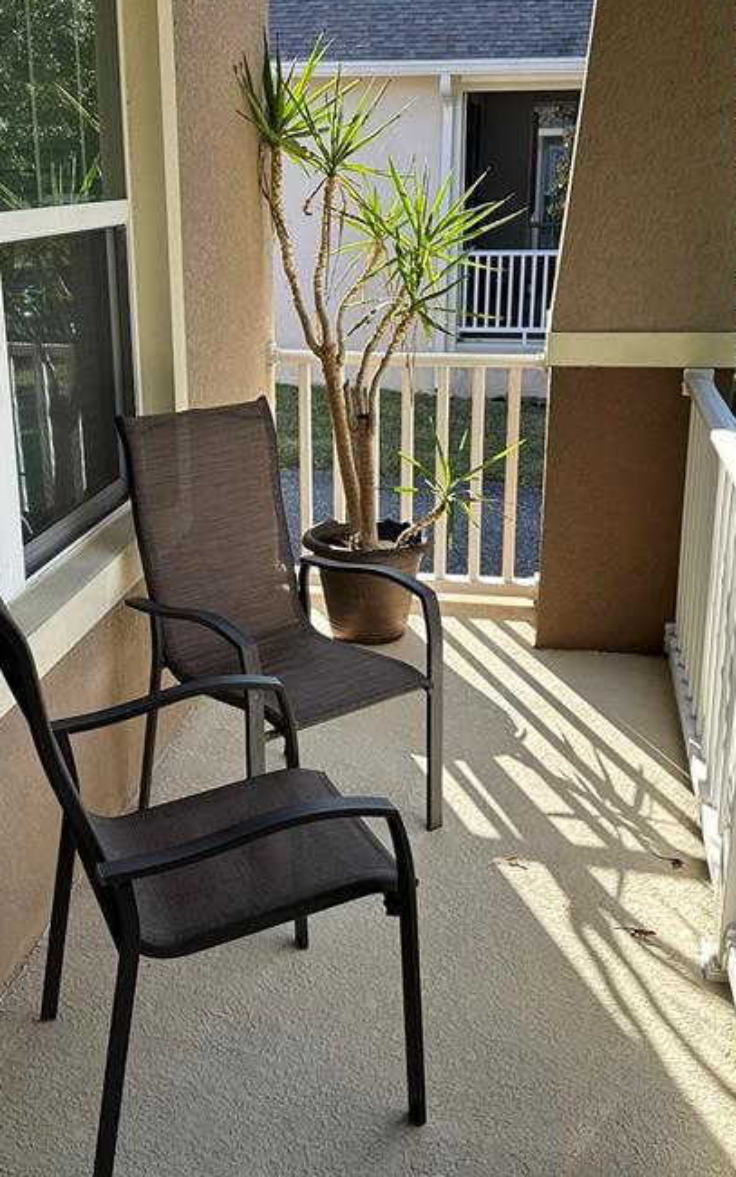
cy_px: 544
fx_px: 1283
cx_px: 315
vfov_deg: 49.2
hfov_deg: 31.9
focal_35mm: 40
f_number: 1.78
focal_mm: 6.86
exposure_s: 1/767
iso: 80
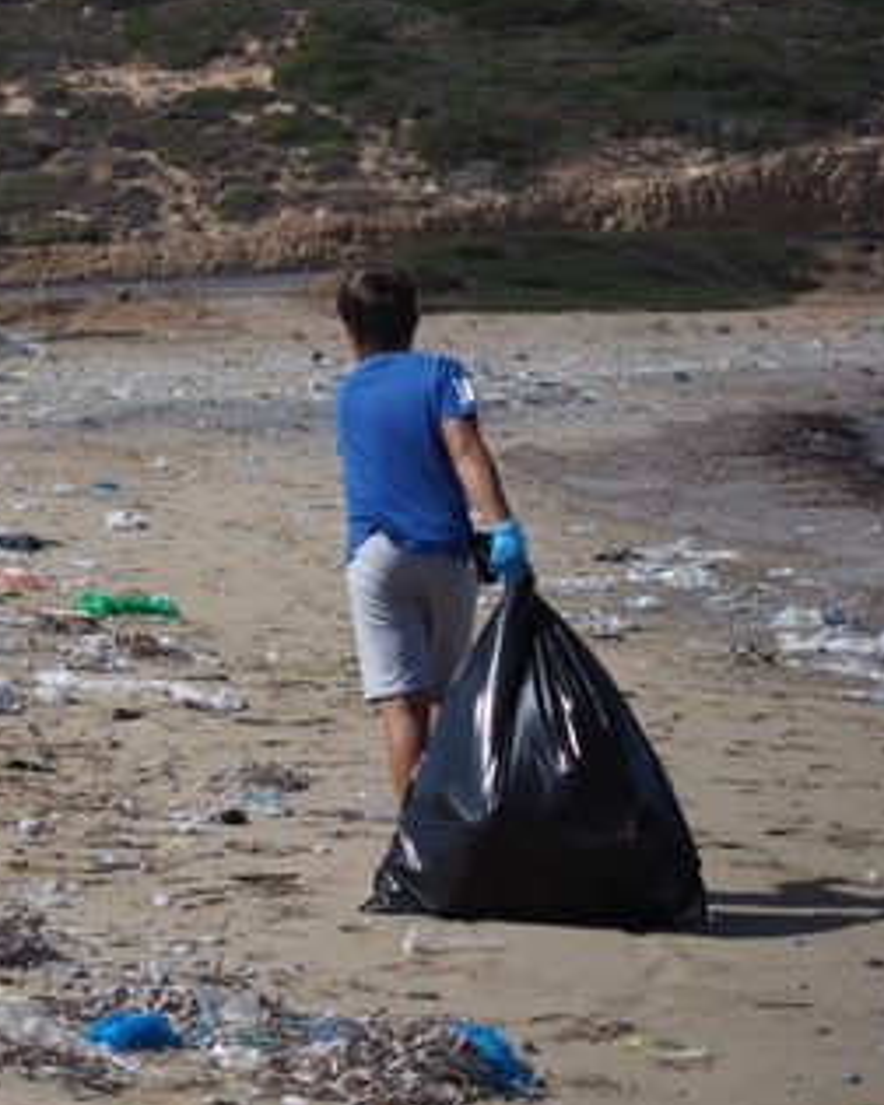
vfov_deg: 15.5
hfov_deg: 12.3
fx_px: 4055
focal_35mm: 124
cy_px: 496
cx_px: 35
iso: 200
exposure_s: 1/5000
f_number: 2.8
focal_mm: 40
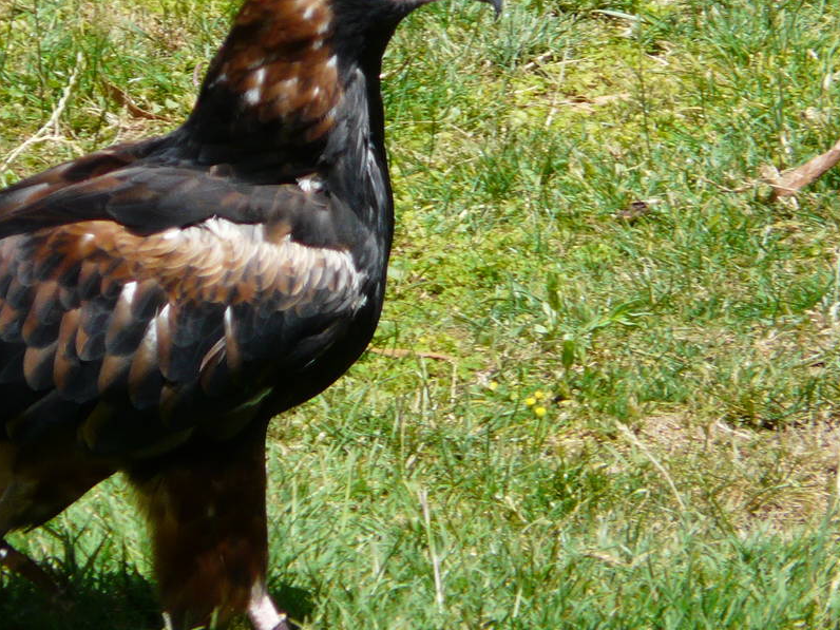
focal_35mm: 1013
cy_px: 90
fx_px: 24582
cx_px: 311
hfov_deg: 2.0
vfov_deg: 1.5
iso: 100
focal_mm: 82.8
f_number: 5.6
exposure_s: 1/320
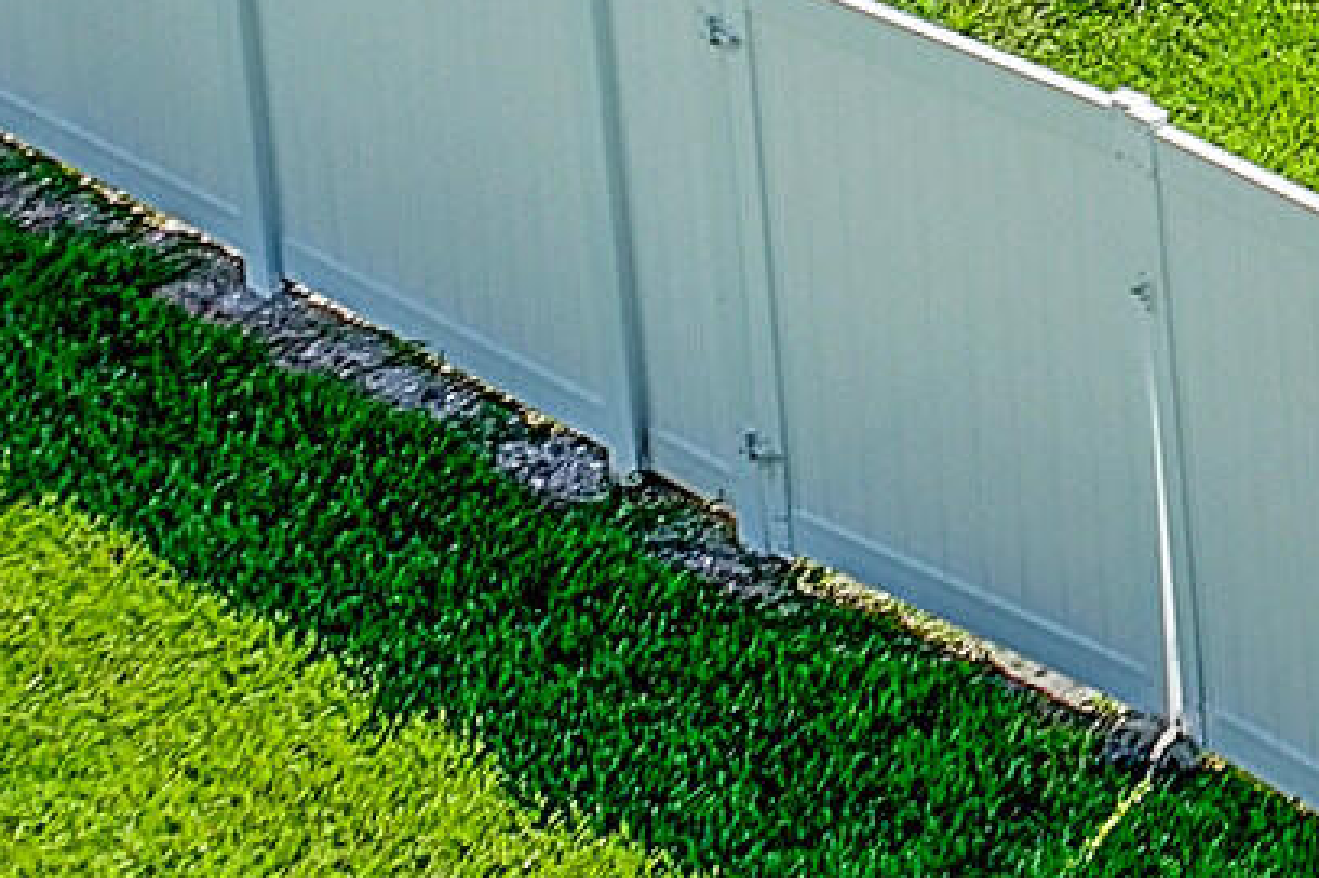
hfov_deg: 10.6
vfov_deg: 7.4
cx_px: 2252
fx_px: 6738
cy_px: -311
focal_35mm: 184
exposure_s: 1/2500
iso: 120
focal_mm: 12.3
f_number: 2.8
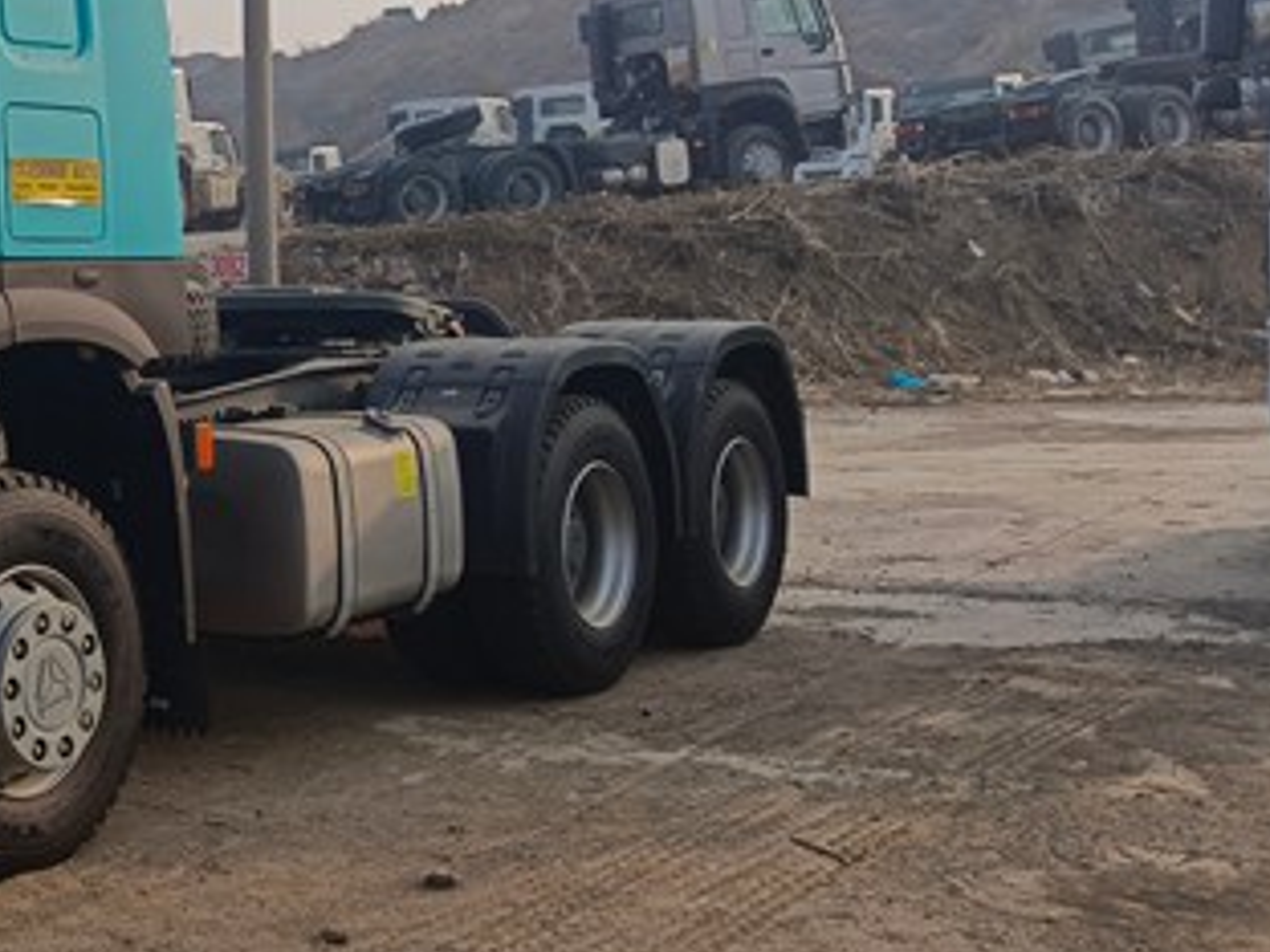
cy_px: 240
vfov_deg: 24.5
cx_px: -313
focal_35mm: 59
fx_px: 2165
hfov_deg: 27.9
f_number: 1.88
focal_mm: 5.59
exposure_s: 1/686
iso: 100
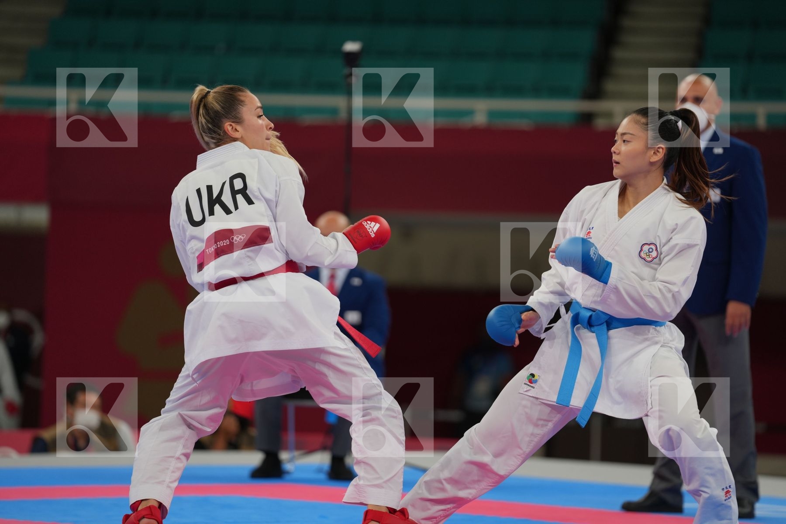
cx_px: 393
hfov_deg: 10.7
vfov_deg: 7.2
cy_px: 262
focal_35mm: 192
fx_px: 4192
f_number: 2.8
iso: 500
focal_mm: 192
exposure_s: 1/1000
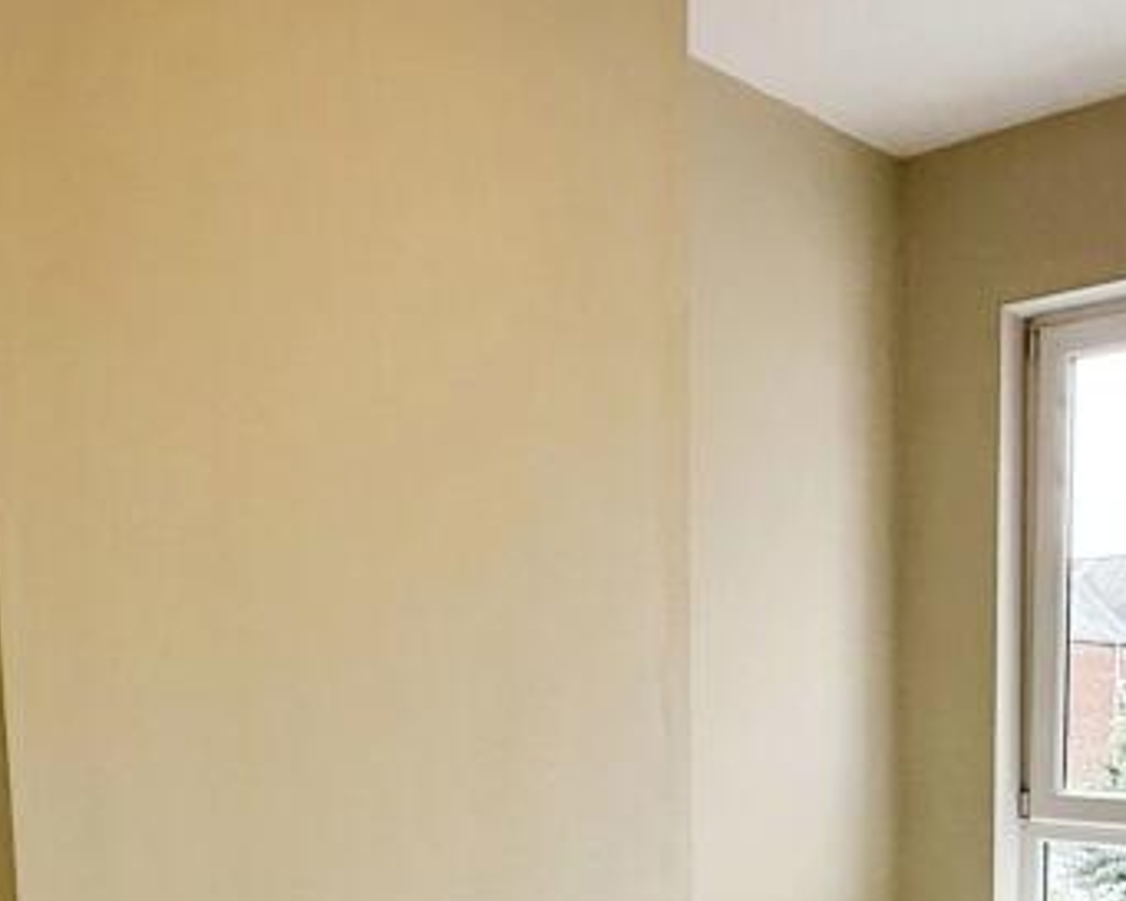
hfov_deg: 44.5
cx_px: 449
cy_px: 1081
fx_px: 1367
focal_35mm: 41
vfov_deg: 30.9
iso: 100
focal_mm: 2.22
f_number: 2.2
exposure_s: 1/100
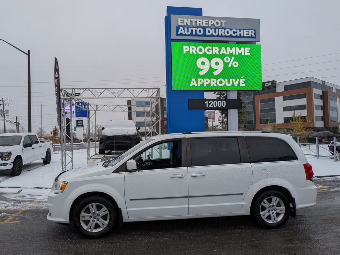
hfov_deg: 71.6
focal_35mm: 24
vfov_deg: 56.8
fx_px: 236
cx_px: 170
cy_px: 128
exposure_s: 1/1041
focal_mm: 4.53
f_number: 1.7
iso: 25
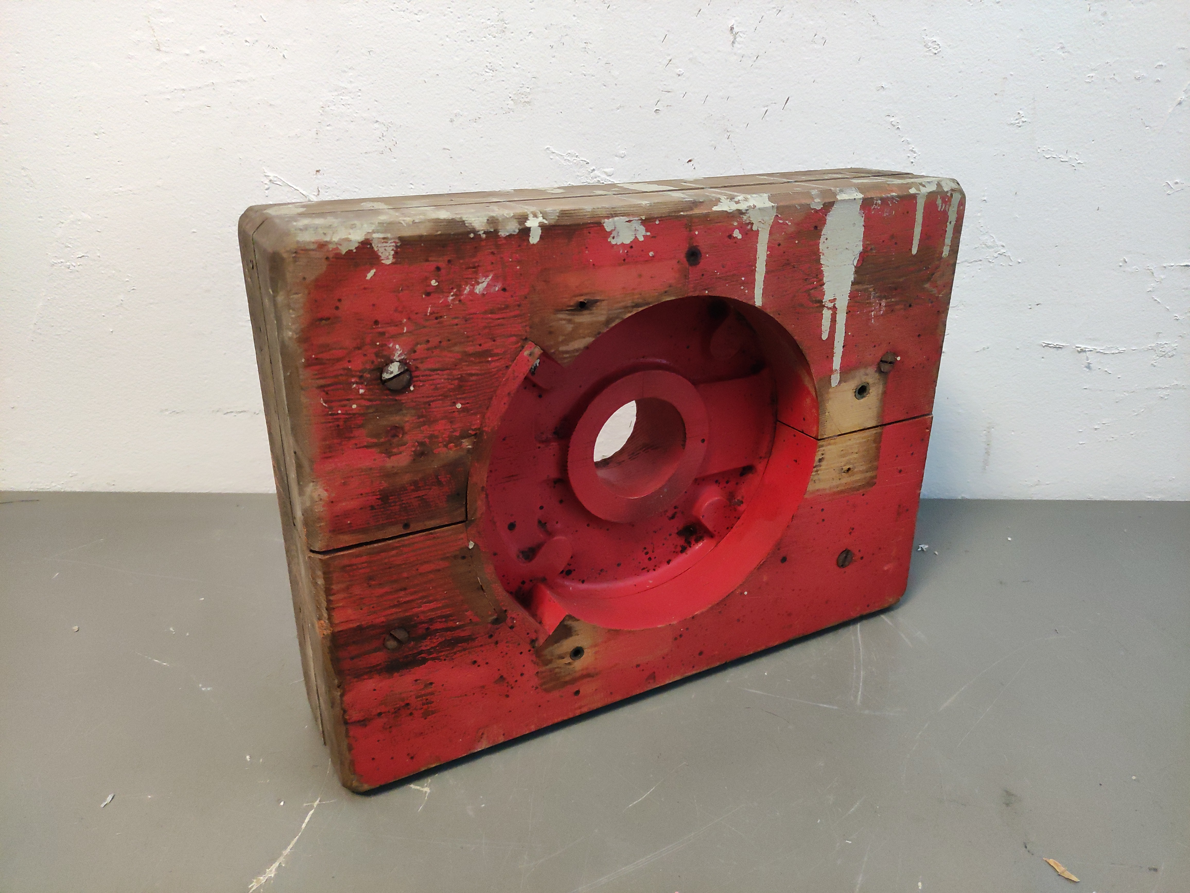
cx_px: 595
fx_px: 860
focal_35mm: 25
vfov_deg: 54.9
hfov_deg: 69.4
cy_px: 446
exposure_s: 1/50
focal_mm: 5.43
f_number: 1.89
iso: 941
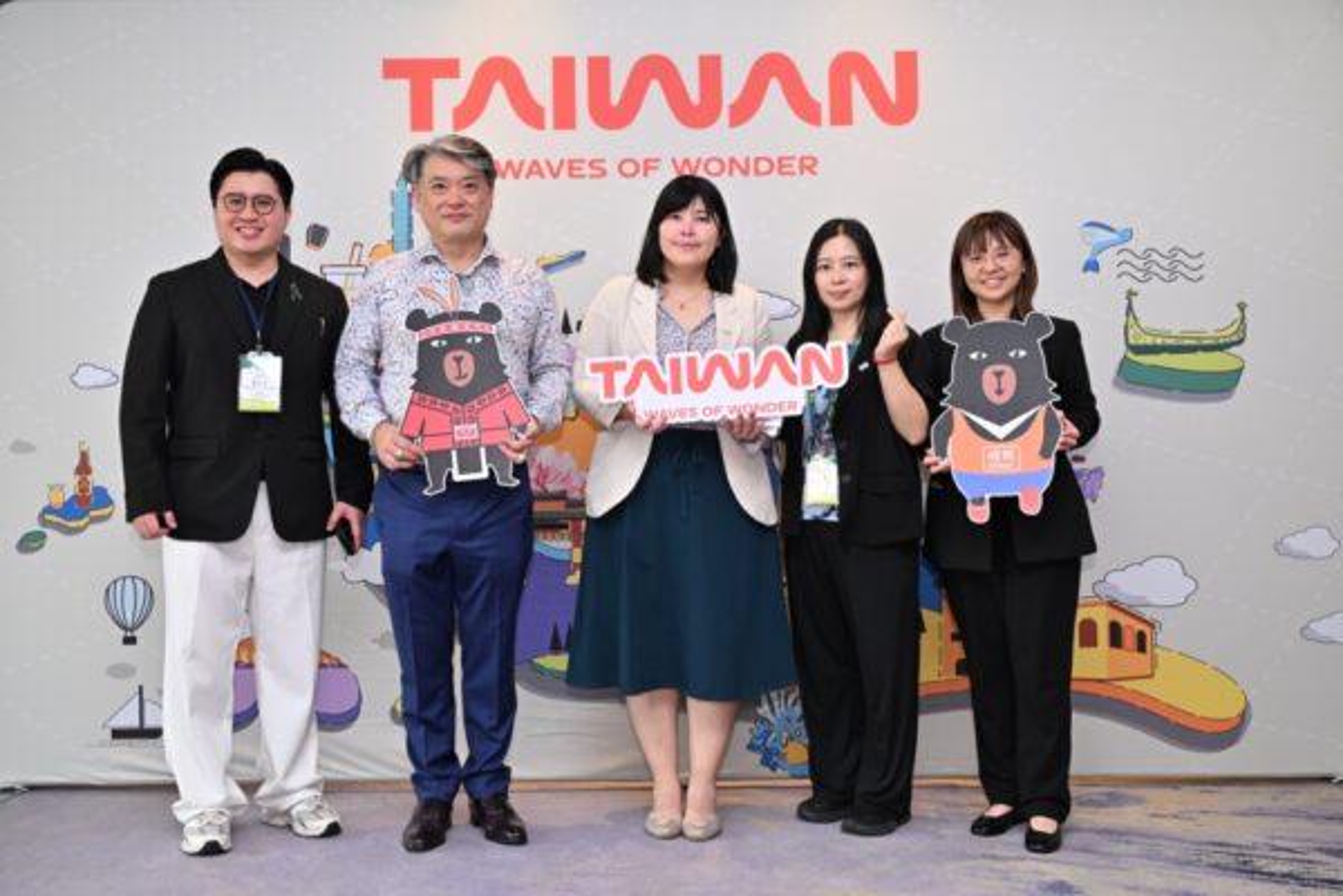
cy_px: 448
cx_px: 672
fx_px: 1380
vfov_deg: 35.9
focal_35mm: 37
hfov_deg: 51.9
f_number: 4
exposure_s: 1/200
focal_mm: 37
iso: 1600
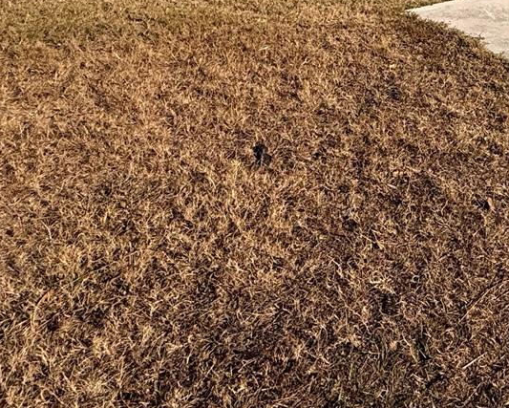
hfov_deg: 37.9
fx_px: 618
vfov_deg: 28.7
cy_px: -142
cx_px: 548
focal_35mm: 41
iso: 50
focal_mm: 2.22
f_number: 2.2
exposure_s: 1/2410
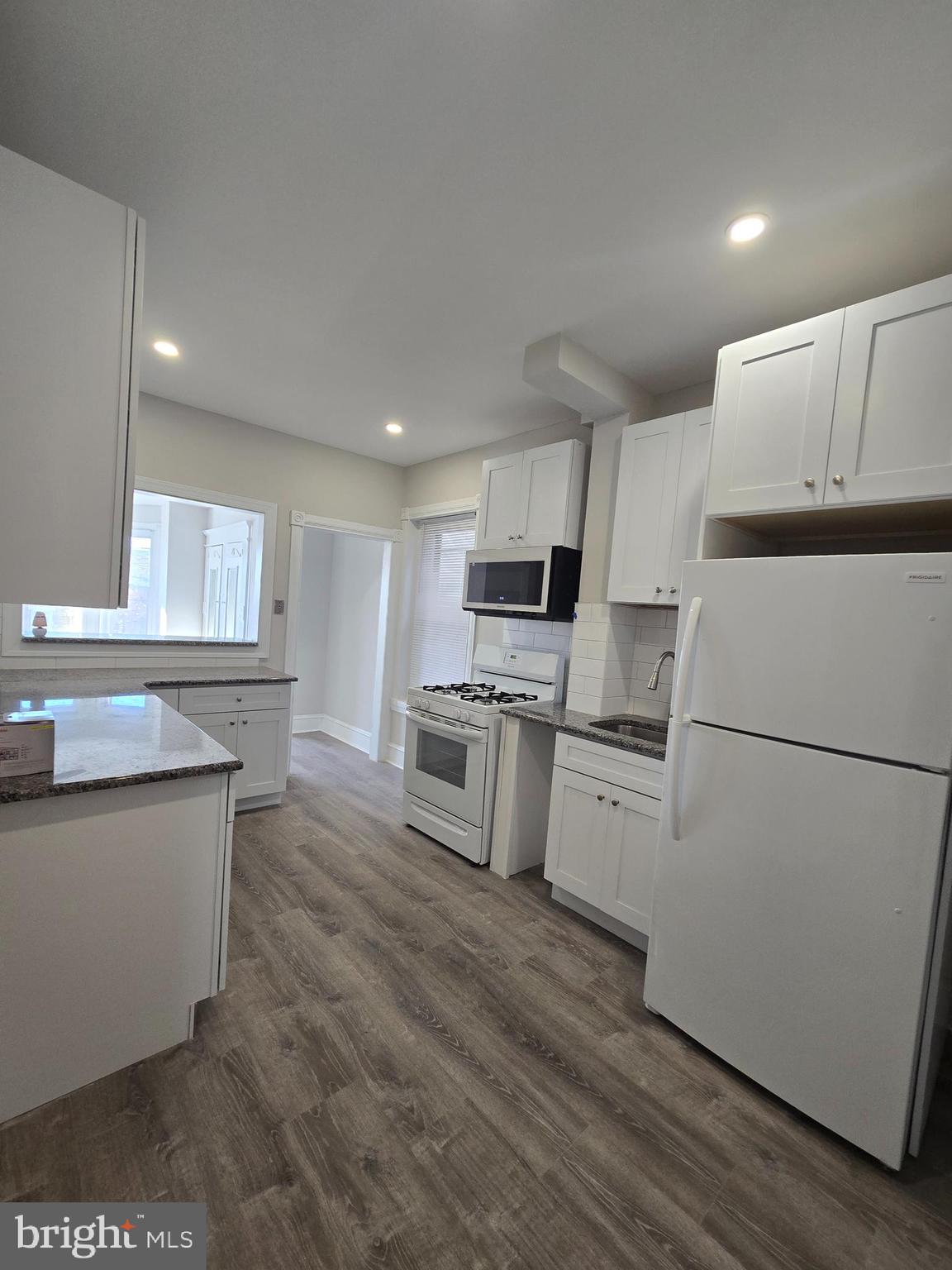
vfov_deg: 106.2
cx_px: 476
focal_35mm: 13
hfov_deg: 89.9
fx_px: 477
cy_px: 635
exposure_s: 1/60
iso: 100
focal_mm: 2.2
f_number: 2.2
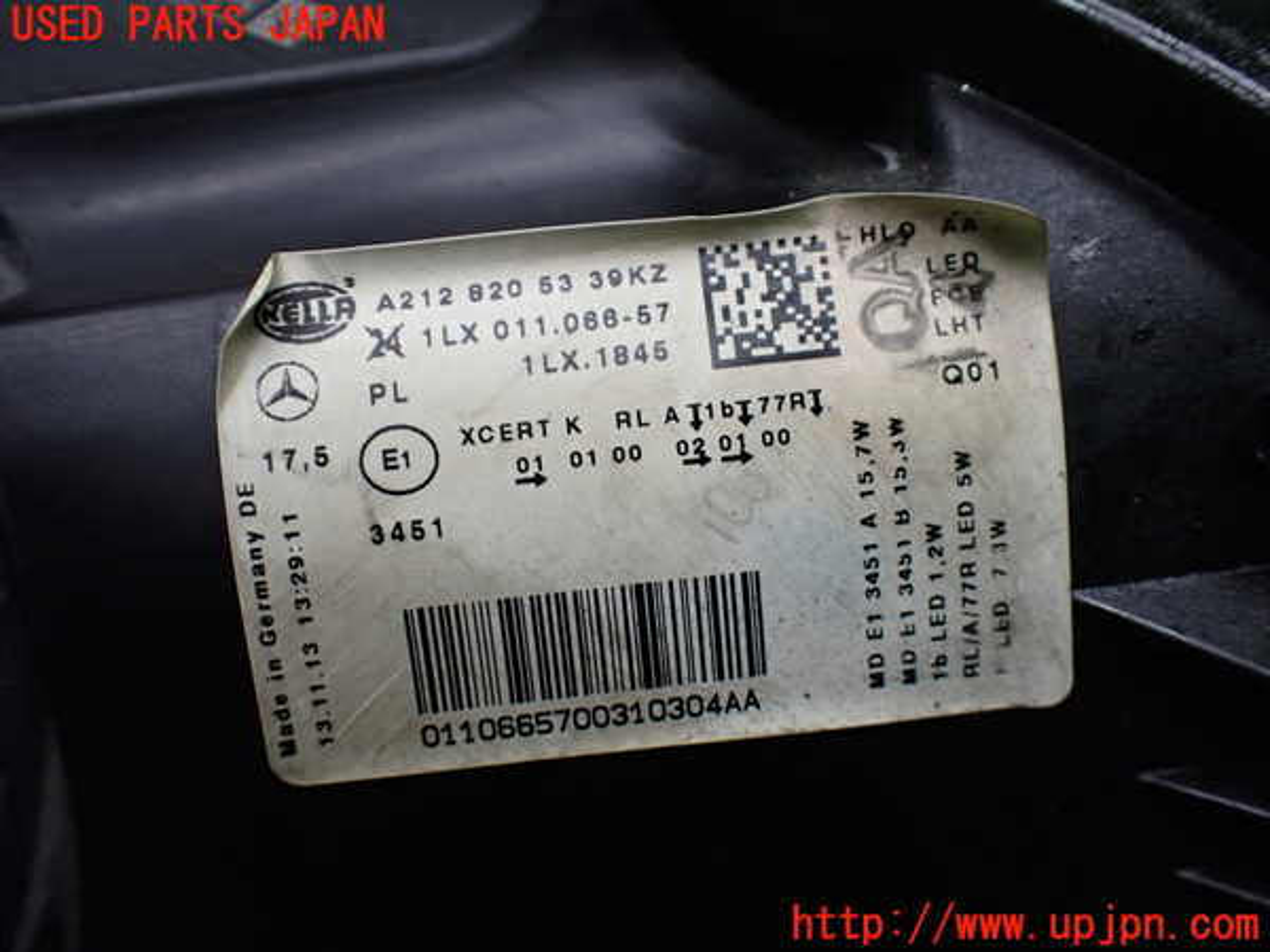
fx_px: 1101
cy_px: 476
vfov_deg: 46.8
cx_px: 635
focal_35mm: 30
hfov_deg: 60.0
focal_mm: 5.4
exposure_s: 1/125
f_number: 2.3
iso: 320
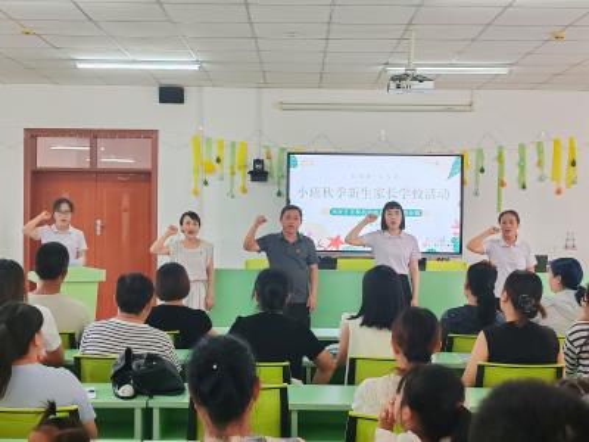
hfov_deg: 35.5
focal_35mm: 54
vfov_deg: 27.0
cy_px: 221
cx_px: 294
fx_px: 919
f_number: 1.9
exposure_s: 1/100
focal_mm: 6.12
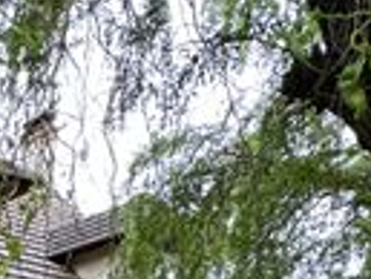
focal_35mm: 65
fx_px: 697
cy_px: 529
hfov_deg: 21.8
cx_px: -256
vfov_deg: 17.5
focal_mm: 2.22
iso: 50
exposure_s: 1/99
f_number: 2.2
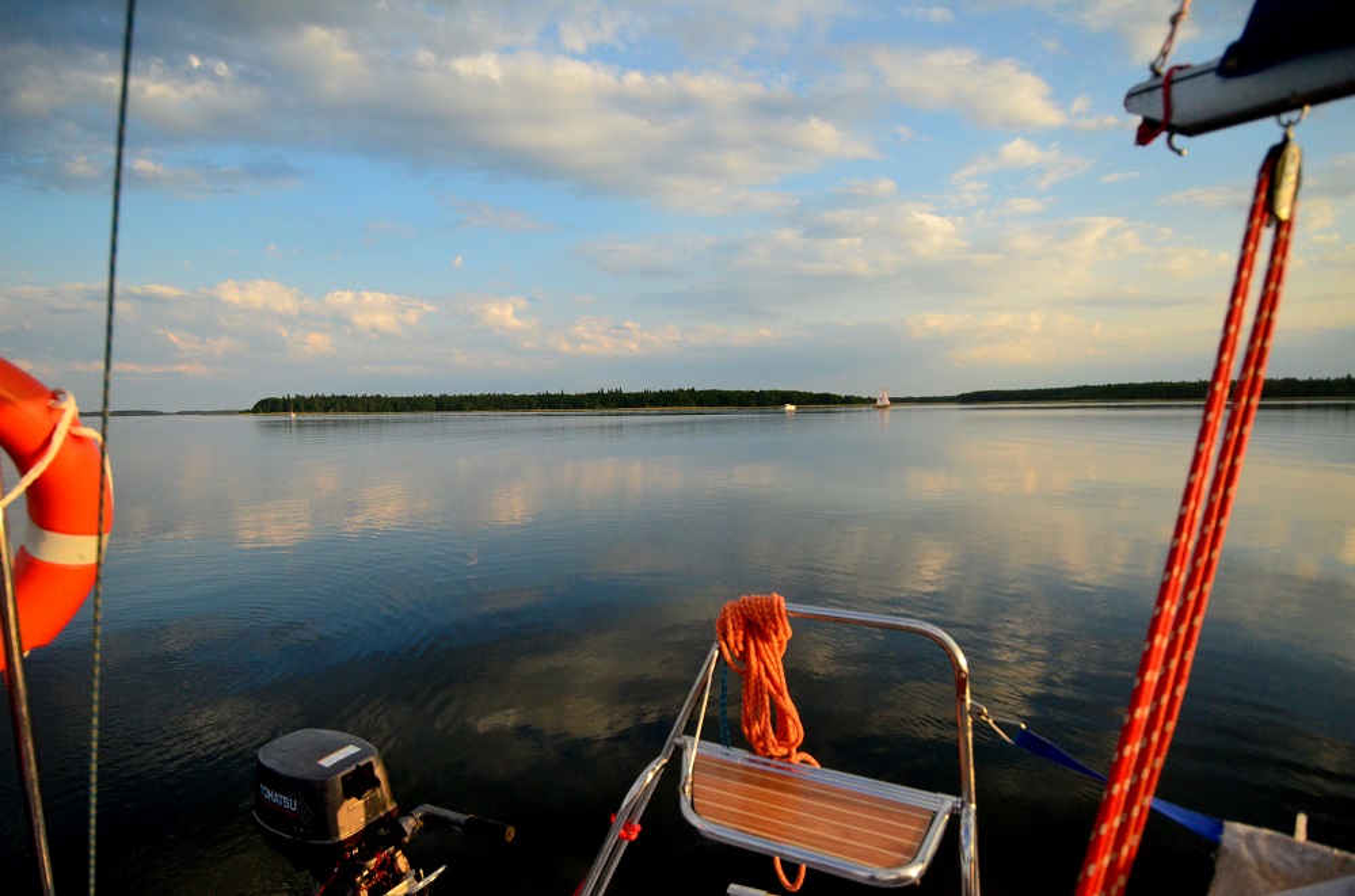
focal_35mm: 18
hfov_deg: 90.1
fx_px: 676
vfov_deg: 67.1
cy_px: 448
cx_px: 678
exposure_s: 1/8000
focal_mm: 12
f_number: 4
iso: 1800
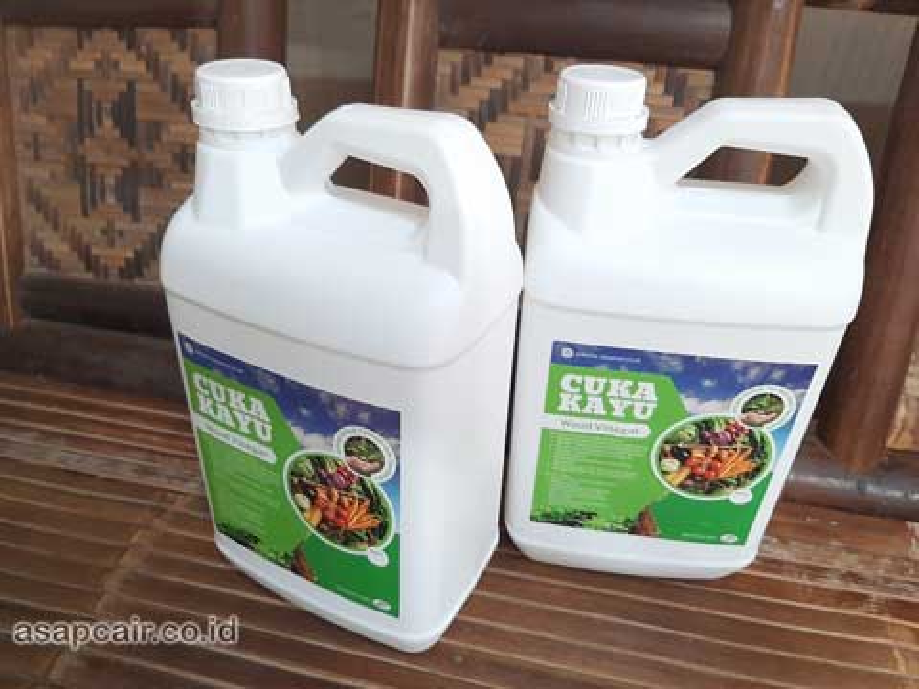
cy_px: 344
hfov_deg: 65.3
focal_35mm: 27
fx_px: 717
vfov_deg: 51.4
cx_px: 460
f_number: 1.7
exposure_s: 1/20
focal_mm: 3.93
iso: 500
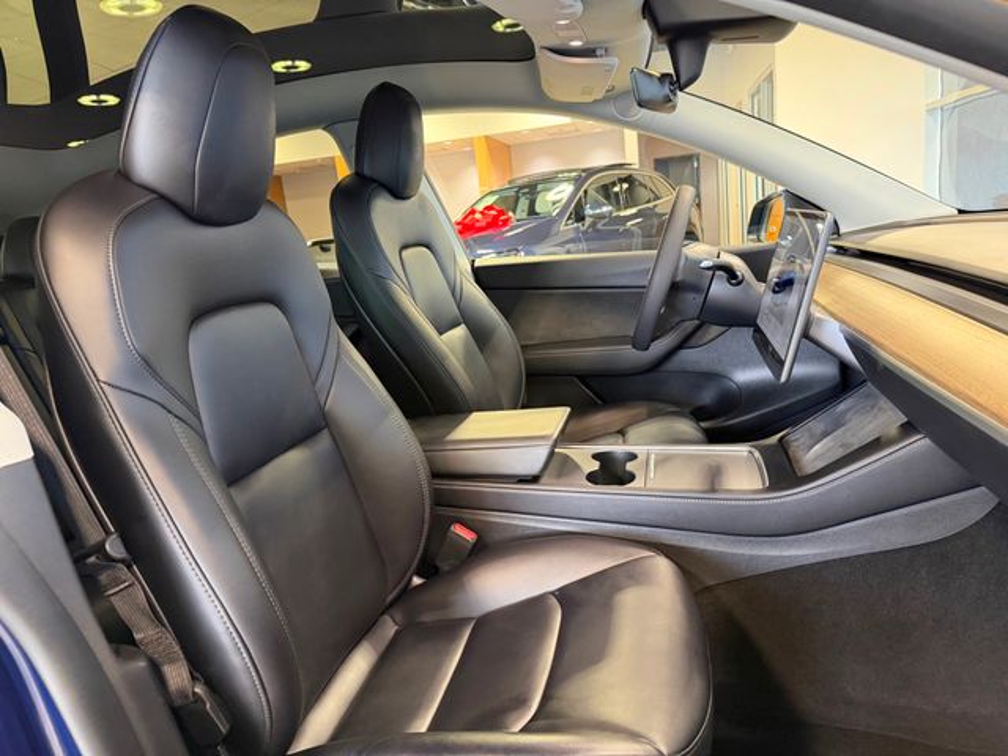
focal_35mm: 24
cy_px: 378
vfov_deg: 56.8
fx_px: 699
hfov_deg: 71.6
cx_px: 504
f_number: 1.78
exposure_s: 1/60
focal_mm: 6.76
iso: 640
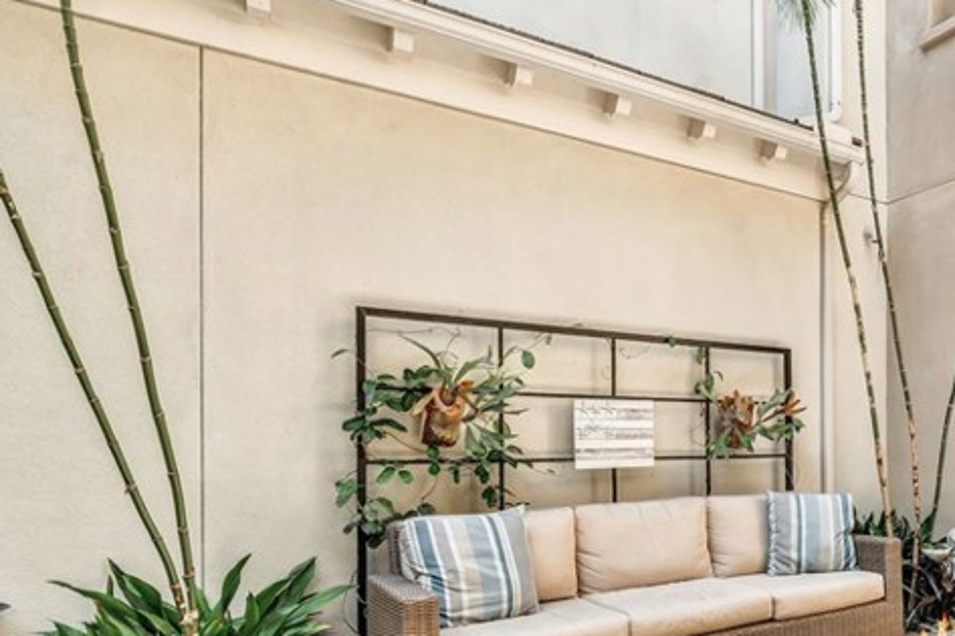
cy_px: 455
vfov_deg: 48.1
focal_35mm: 26
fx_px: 689
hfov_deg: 64.1
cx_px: 747
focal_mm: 12
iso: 400
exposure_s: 1/200
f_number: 8
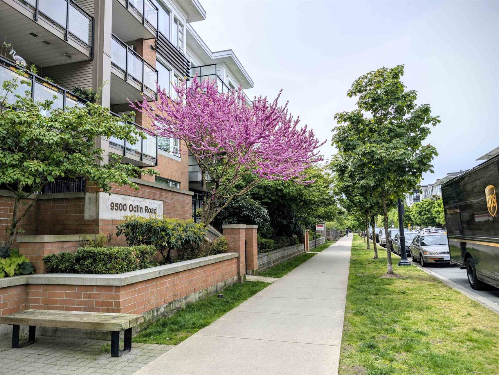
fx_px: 346
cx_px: 250
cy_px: 188
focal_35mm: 24
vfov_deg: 56.9
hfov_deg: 71.5
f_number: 1.68
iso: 21
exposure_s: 1/1406
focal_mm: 6.9
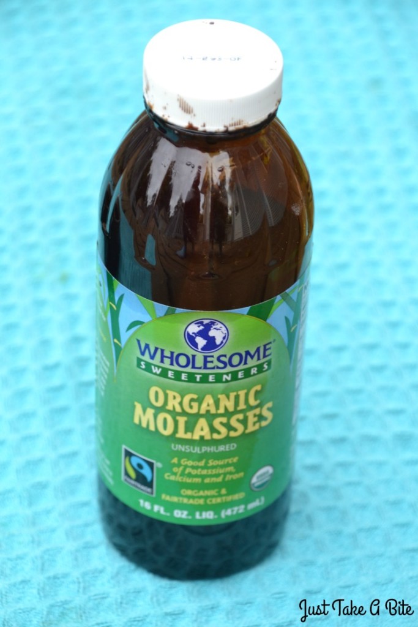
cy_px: 314
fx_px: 2481
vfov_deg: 14.4
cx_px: 209
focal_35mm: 142
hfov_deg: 9.6
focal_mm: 95
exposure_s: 1/200
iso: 400
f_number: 5.6
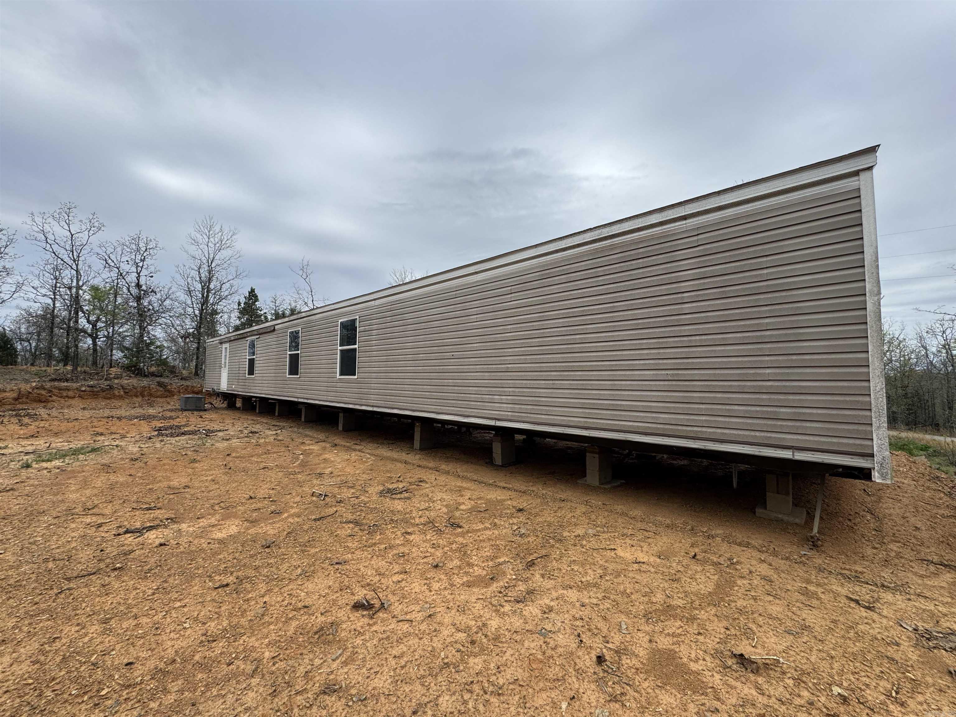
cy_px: 358
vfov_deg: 85.7
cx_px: 478
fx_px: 387
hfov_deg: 102.1
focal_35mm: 14
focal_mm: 2.22
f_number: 2.2
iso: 50
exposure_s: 1/868
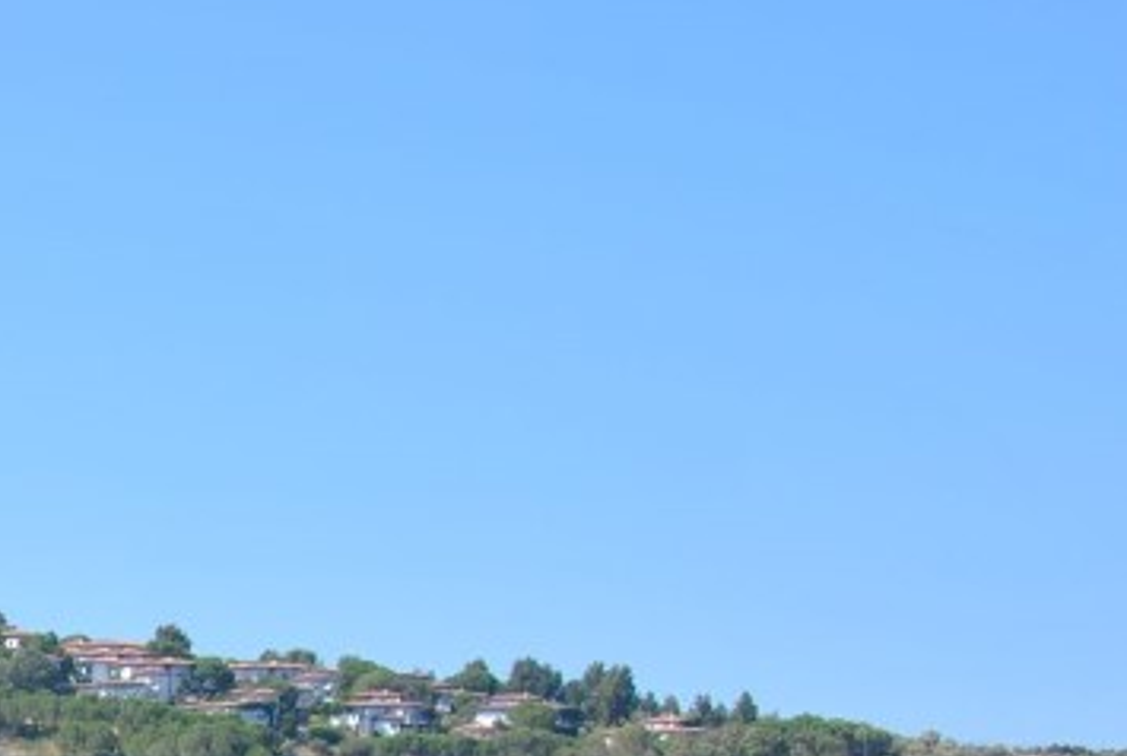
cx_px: -595
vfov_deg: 9.5
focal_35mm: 141
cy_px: 1169
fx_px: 4409
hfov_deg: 13.6
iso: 100
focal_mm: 29
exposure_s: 1/250
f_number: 8
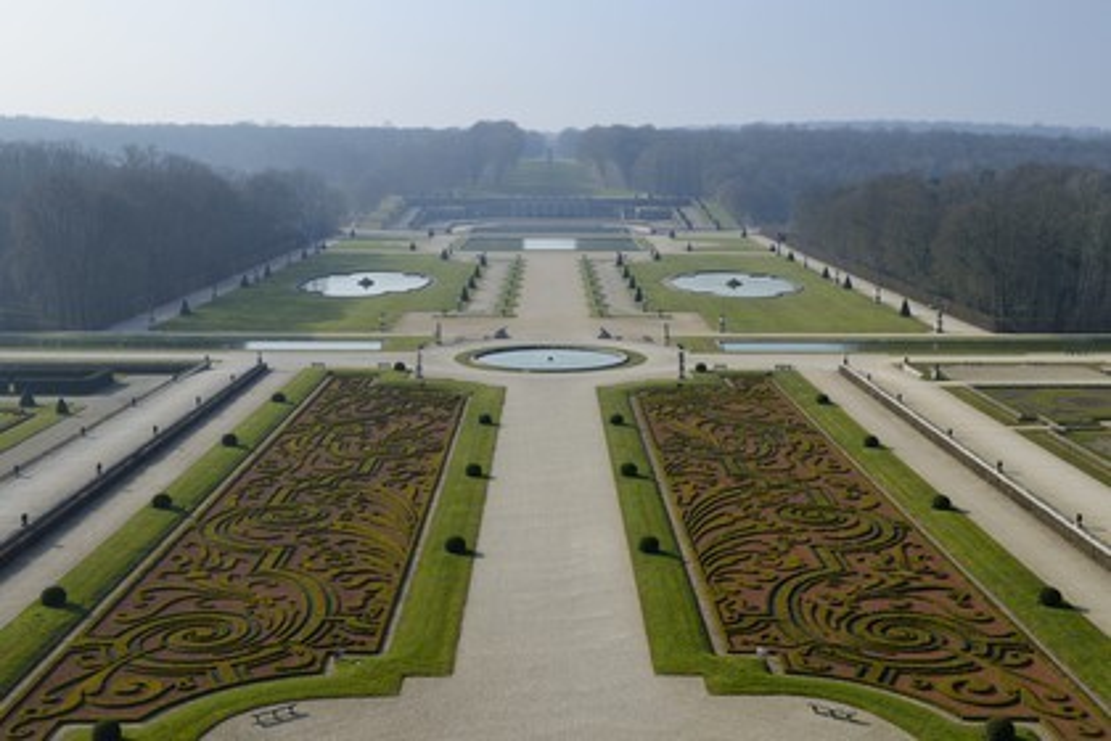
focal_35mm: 44
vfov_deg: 30.5
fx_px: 1358
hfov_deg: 44.5
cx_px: 556
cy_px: 370
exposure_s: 1/250
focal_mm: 44
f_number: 13
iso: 200
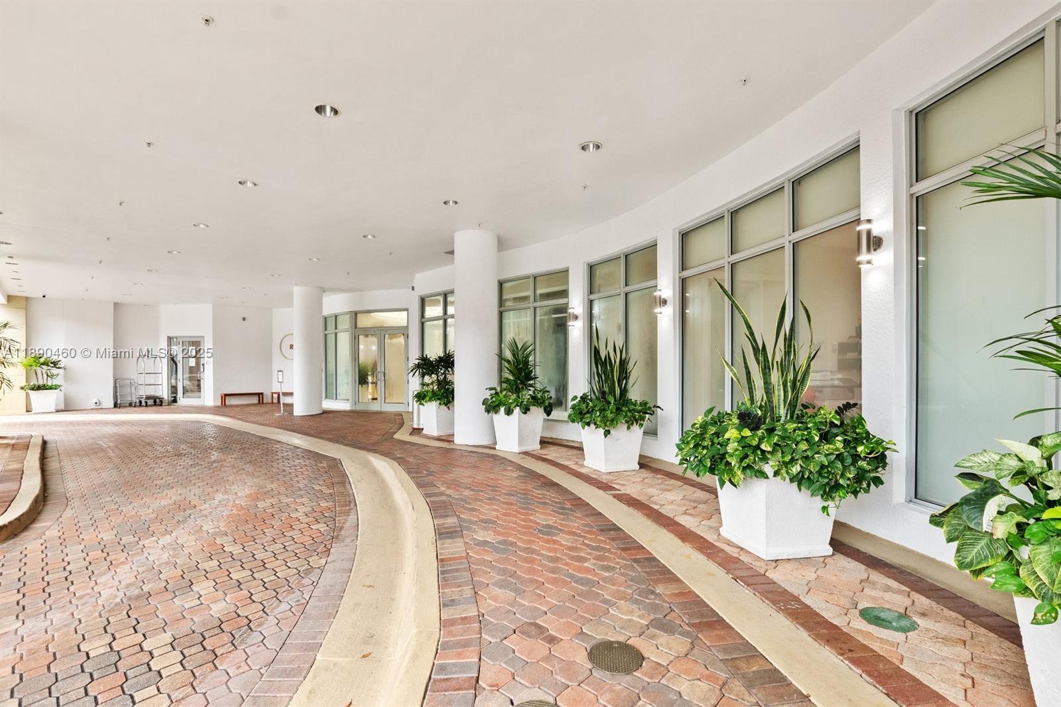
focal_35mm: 15
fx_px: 442
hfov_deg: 100.4
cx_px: 530
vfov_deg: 77.3
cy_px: 354
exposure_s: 1/15
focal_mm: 10
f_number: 8
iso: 450
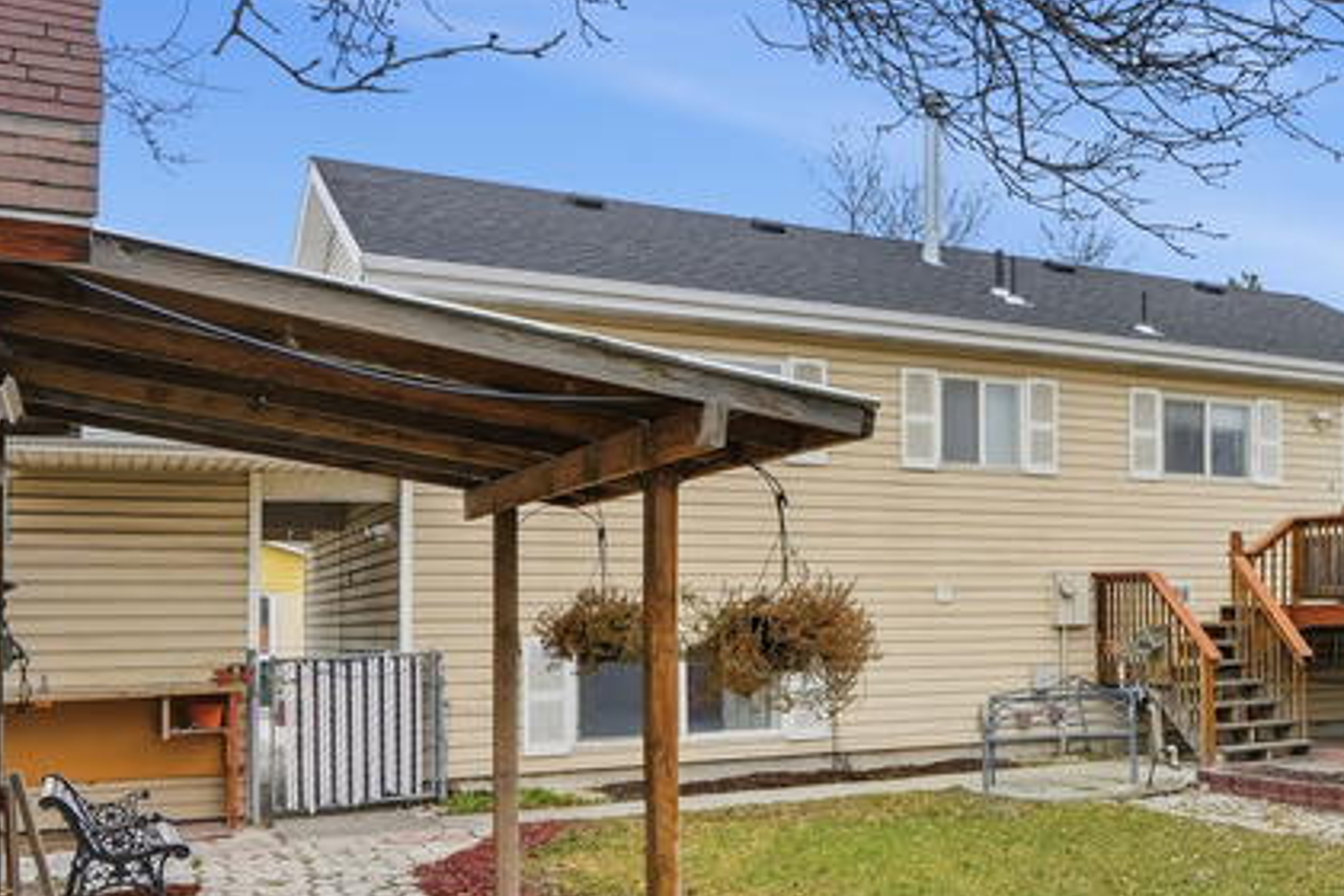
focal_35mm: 39
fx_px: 1456
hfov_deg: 42.7
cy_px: 642
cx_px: 1344
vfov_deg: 33.7
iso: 250
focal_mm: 16
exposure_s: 1/8000
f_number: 9
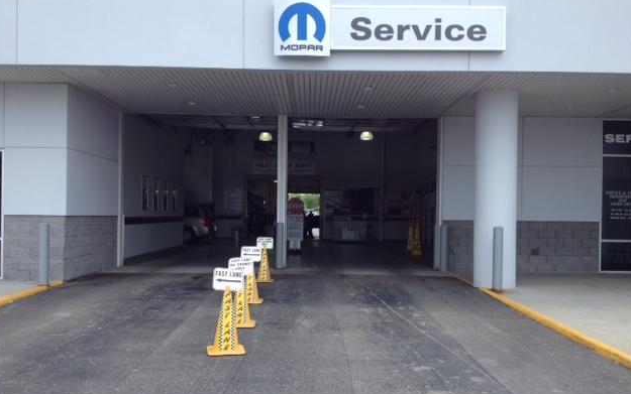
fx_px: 654
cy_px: 215
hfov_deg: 51.5
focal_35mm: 38
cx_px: 312
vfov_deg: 33.6
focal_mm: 4.28
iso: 64
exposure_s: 1/569
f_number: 2.4
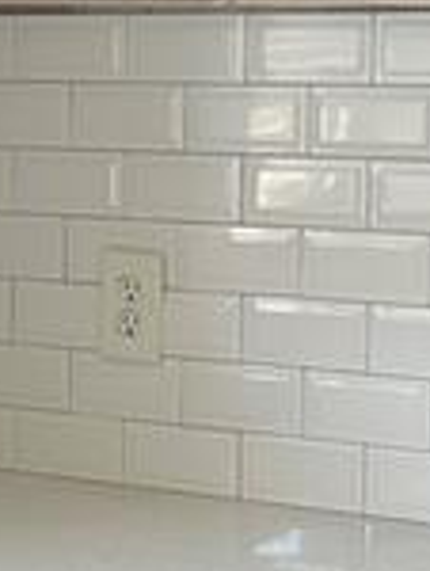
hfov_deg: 11.2
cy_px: 289
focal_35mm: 133
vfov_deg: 14.8
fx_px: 2197
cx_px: 122
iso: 125
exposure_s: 1/62
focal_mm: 5.1
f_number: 1.6
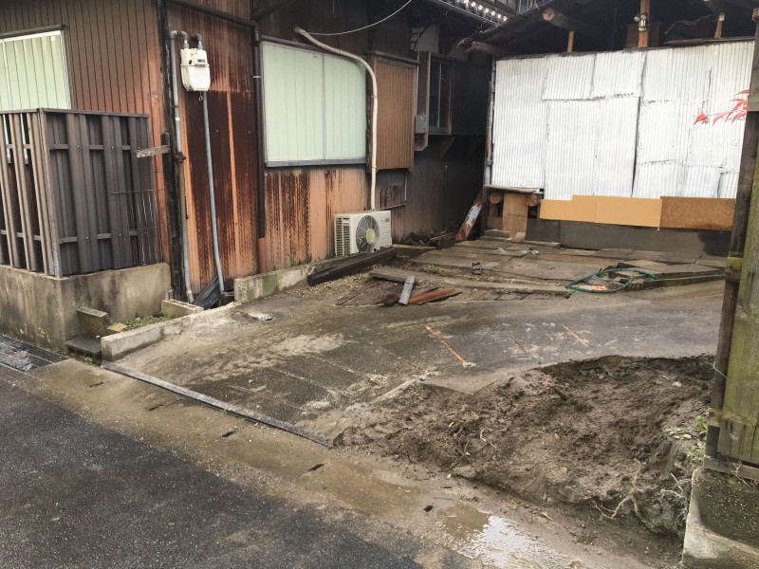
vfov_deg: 48.2
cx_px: 380
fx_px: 636
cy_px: 284
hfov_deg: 61.7
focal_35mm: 29
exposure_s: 1/120
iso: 32
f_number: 2.2
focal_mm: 4.15
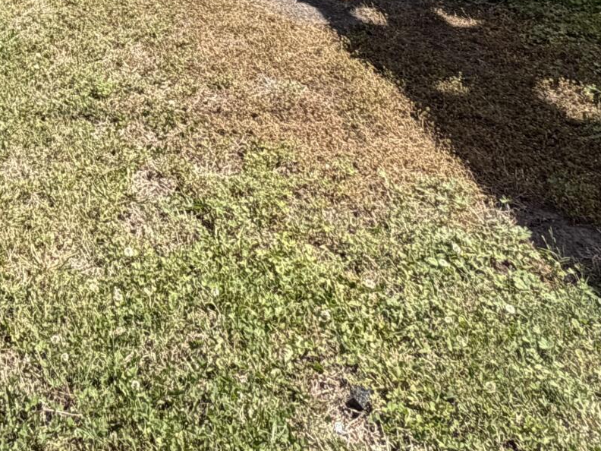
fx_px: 920
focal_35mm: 53
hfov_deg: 32.6
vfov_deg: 21.0
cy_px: -311
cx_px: -30
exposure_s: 1/625
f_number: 2.2
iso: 40
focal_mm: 2.22
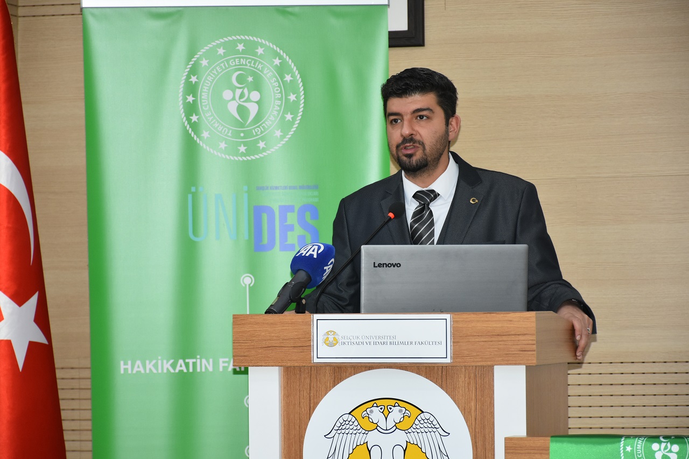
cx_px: 344
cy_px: 230
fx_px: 3014
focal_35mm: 158
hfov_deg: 13.0
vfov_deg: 8.7
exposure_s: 1/60
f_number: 5.6
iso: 900
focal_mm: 105
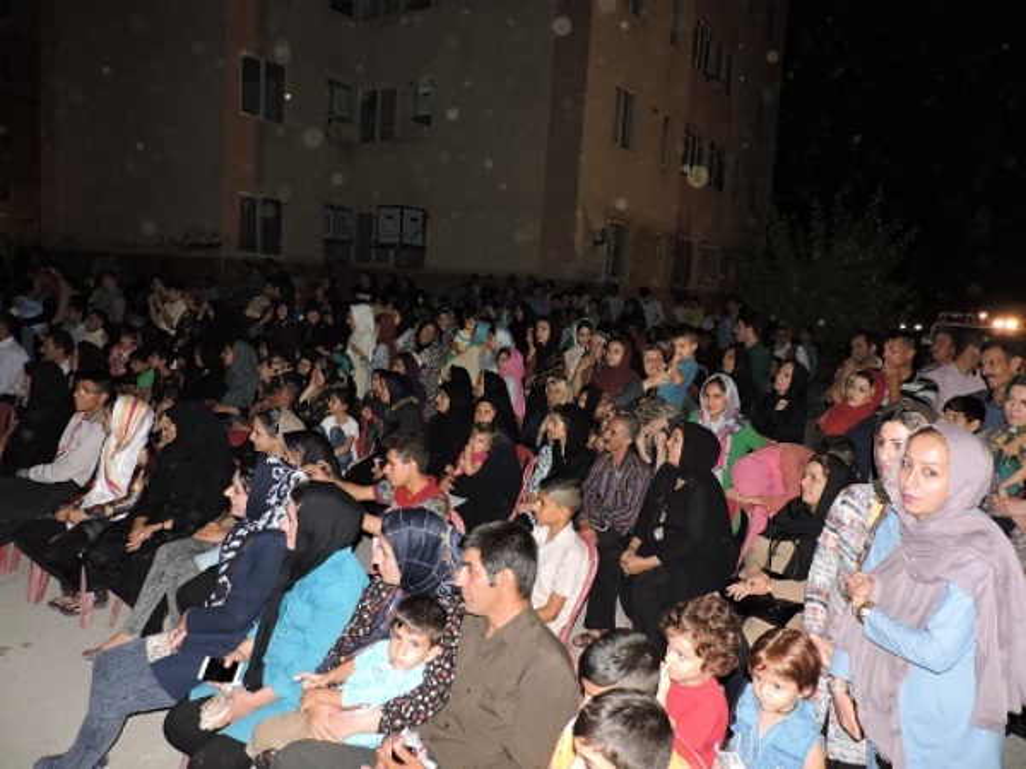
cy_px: 384
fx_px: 711
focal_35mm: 24
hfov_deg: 71.6
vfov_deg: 56.8
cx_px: 513
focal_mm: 4.3
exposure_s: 1/30
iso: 320
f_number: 3
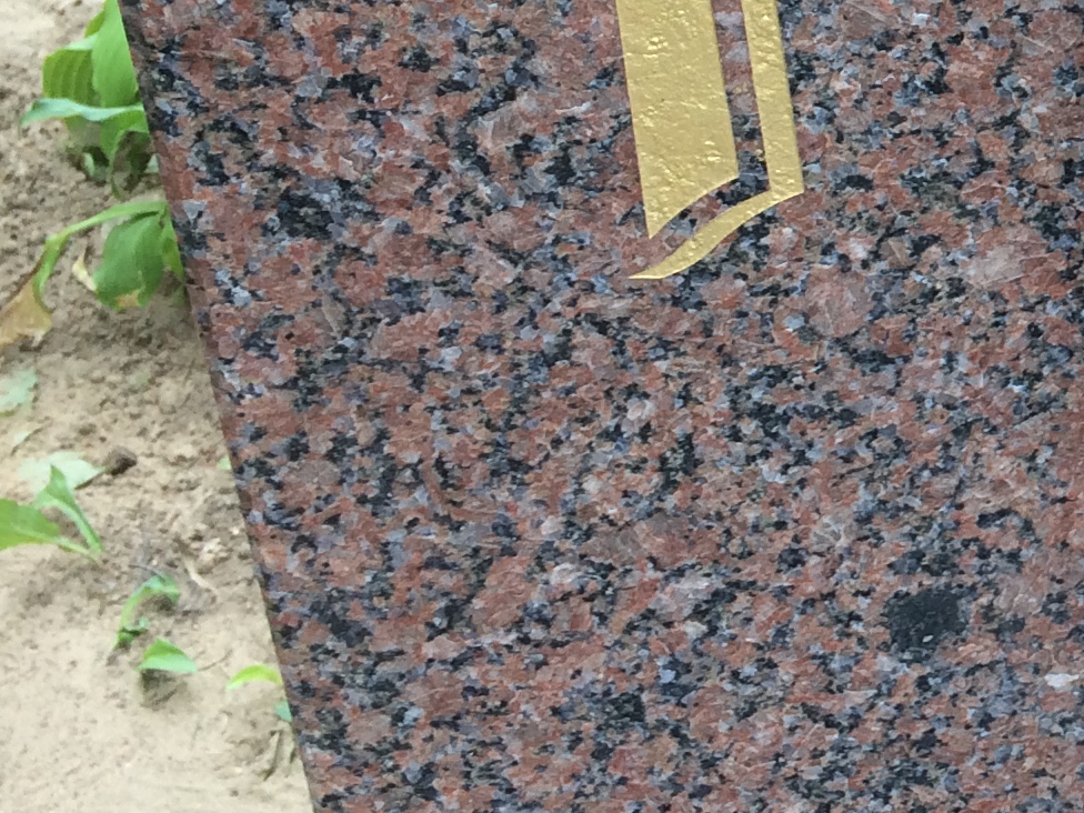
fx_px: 3038
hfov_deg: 17.8
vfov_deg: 15.0
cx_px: 1687
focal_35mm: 97
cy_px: -9
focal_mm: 4.15
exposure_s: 1/122
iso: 32
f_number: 2.2
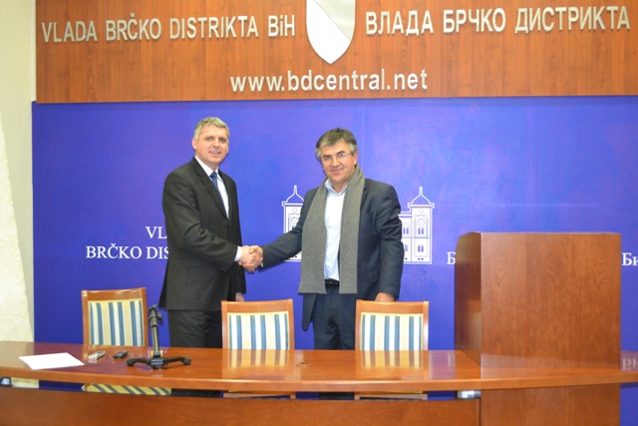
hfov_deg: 41.1
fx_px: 851
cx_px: 319
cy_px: 213
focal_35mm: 48
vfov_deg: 28.1
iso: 2000
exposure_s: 1/60
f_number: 4.8
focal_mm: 32
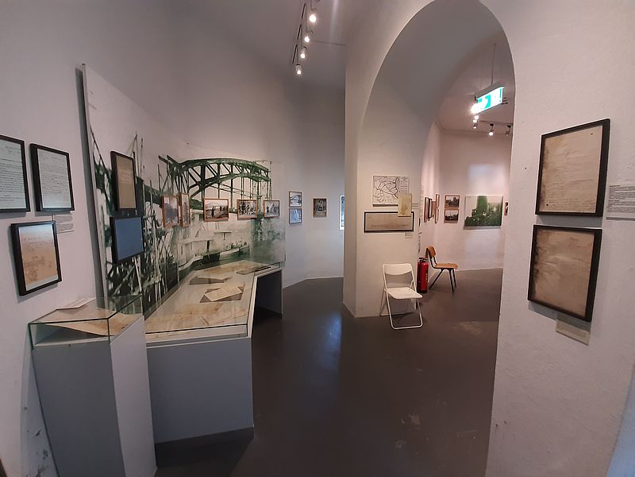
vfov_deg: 89.9
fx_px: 238
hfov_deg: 106.2
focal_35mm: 13
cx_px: 318
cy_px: 238
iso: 200
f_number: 2.2
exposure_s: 1/25
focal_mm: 1.42
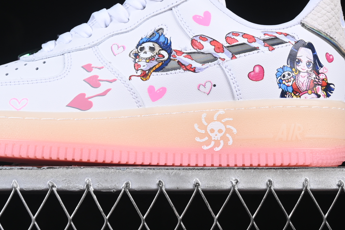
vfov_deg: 9.6
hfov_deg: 14.4
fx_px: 1361
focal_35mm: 142
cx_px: 141
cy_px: 32
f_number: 8
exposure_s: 1/80
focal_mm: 50
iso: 160
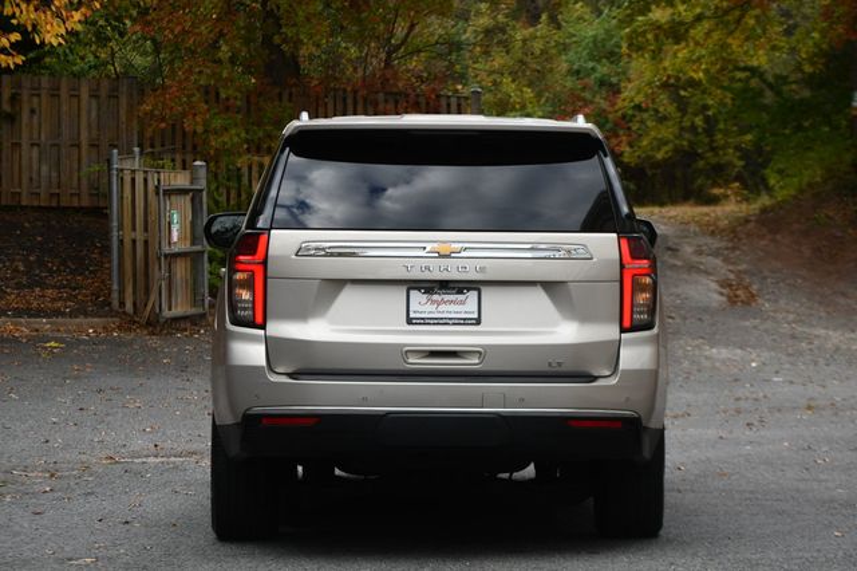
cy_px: 286
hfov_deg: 17.1
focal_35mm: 120
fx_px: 2855
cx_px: 428
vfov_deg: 11.4
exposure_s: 1/250
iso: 200
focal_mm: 80
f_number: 8
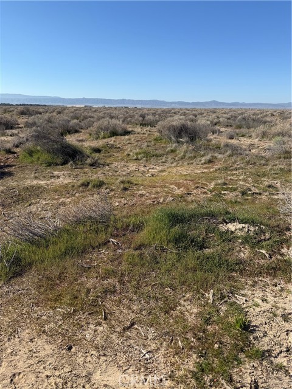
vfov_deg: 71.6
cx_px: 146
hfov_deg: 56.8
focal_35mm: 24
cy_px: 194
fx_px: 270
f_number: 1.78
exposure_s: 1/5319
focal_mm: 6.76
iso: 80
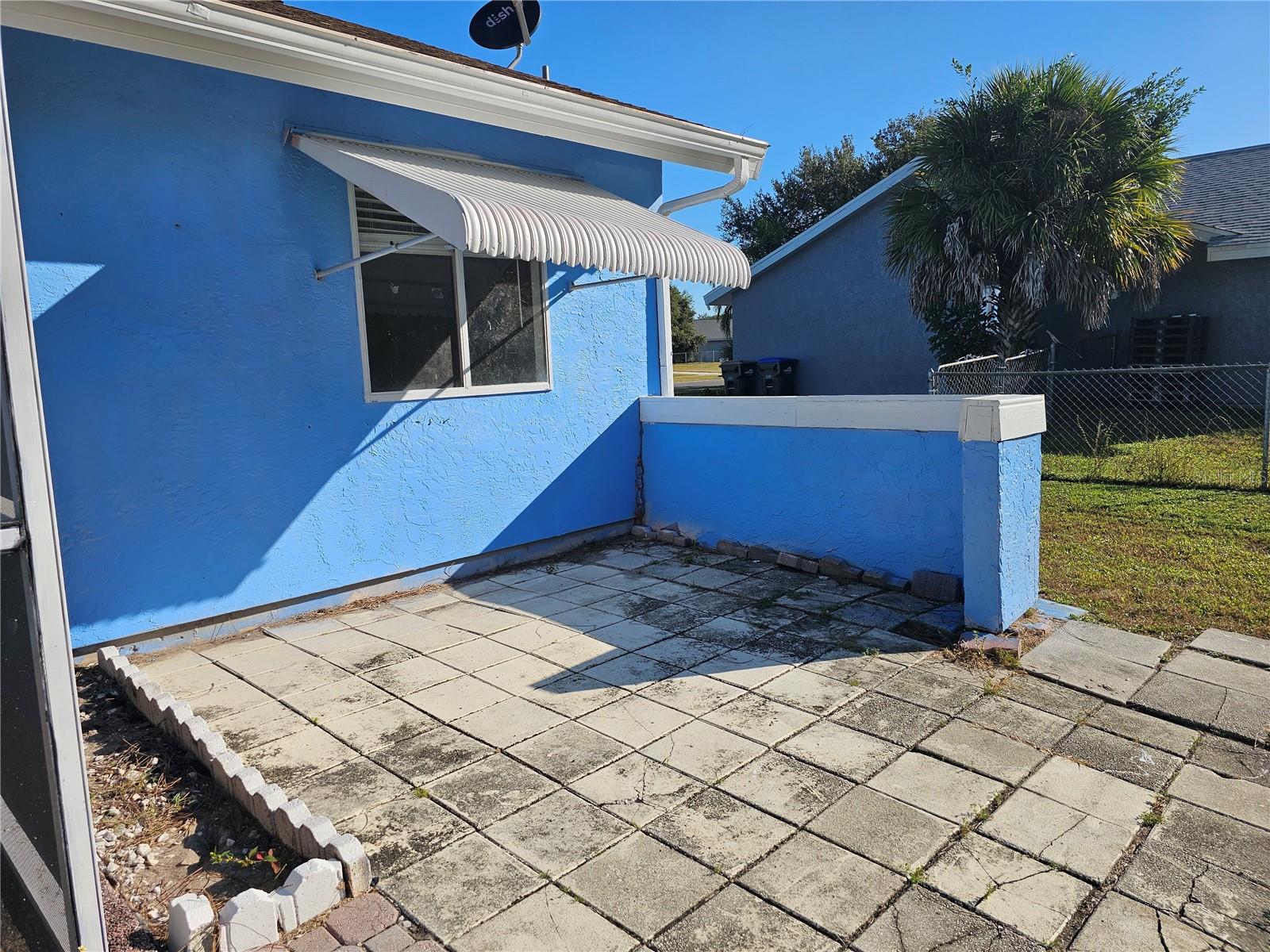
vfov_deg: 58.9
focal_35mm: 23
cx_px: 635
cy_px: 476
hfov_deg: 73.9
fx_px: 844
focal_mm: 6.3
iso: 10
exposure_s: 1/992
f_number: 1.7
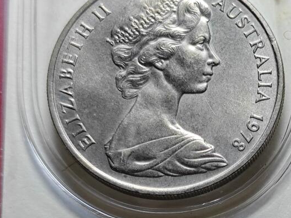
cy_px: 223
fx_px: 1101
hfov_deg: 14.8
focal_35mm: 131
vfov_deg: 11.2
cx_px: 298
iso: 125
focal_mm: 5.84
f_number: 1.6
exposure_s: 1/100
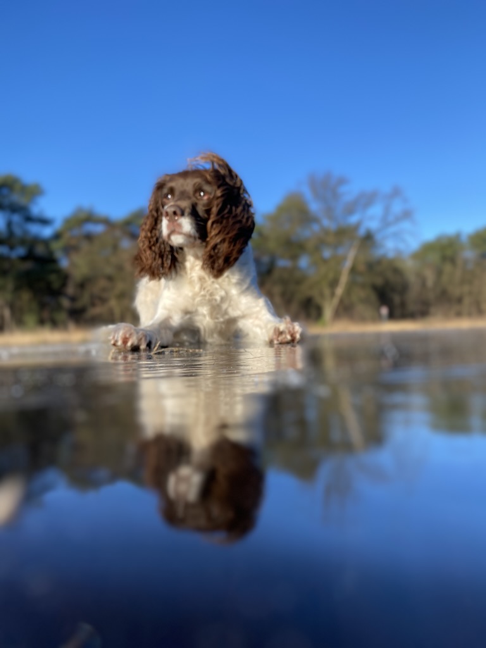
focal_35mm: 26
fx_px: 487
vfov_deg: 67.3
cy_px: 324
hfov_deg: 53.1
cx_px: 243
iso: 32
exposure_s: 1/1330
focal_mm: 4.25
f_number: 1.8
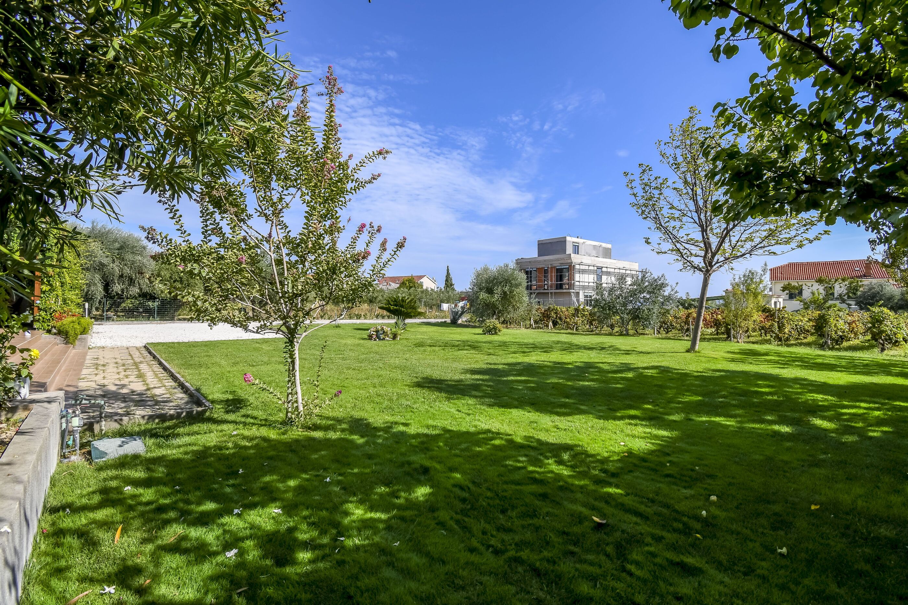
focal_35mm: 16
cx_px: 454
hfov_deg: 96.7
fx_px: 404
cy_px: 302
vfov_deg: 73.8
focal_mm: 11
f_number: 8
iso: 100
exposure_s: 1/320
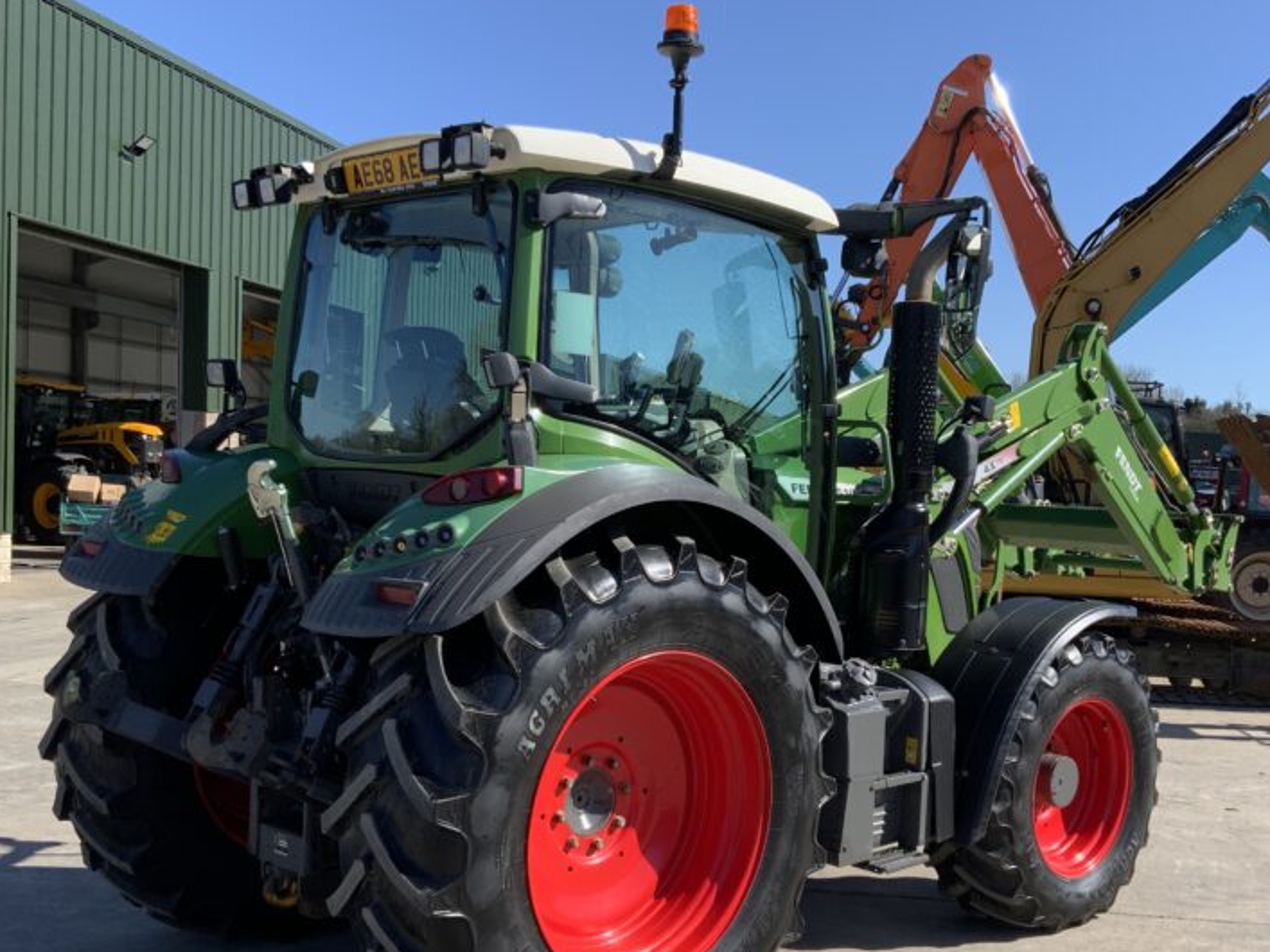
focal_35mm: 42
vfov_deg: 34.2
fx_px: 1541
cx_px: 697
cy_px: 584
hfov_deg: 44.7
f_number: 1.8
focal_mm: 3
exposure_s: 1/1168
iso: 16
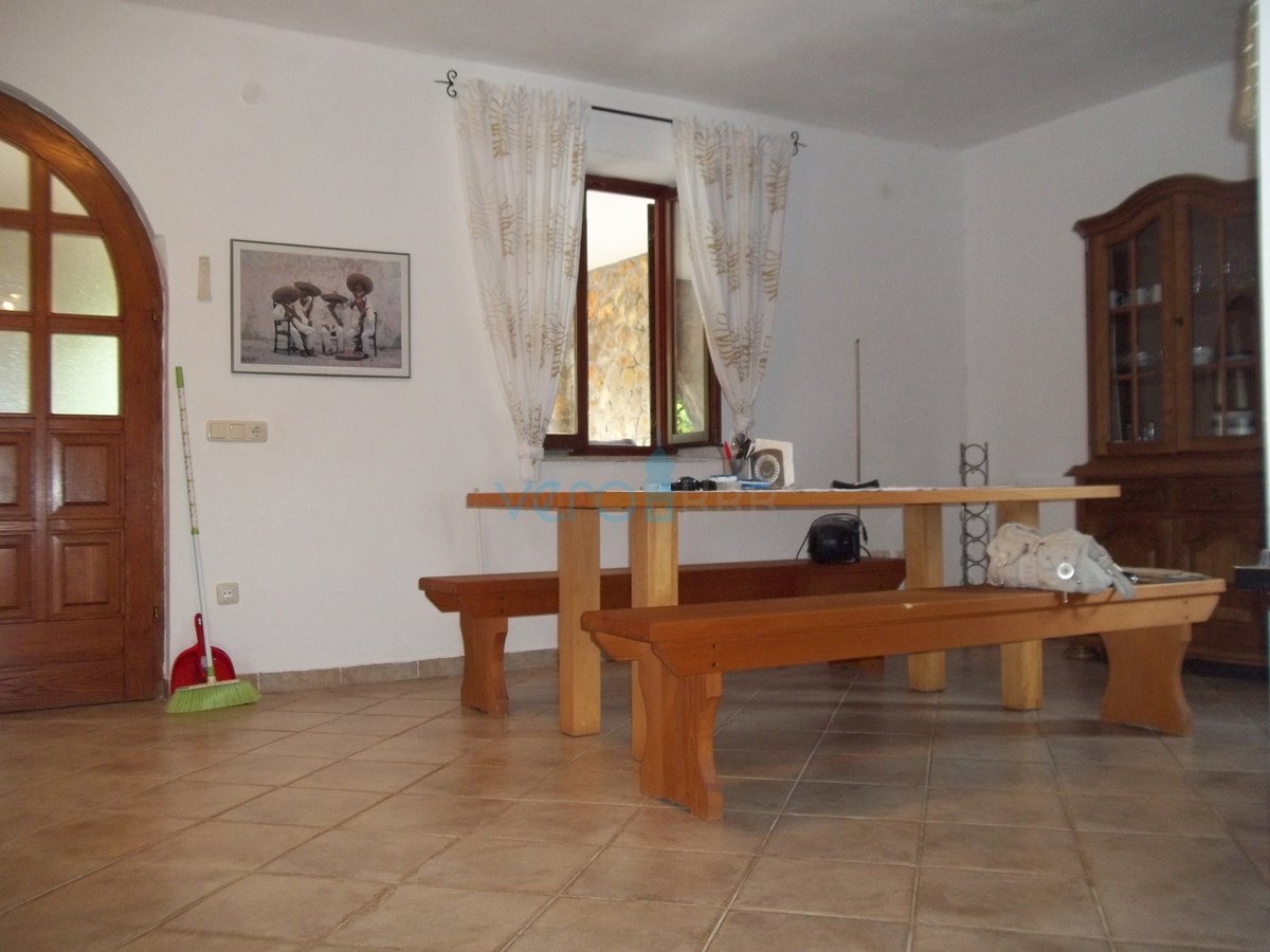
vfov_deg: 44.2
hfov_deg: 56.8
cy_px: 476
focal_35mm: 32
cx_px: 635
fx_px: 1174
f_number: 2.9
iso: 160
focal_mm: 5.7
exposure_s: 1/30
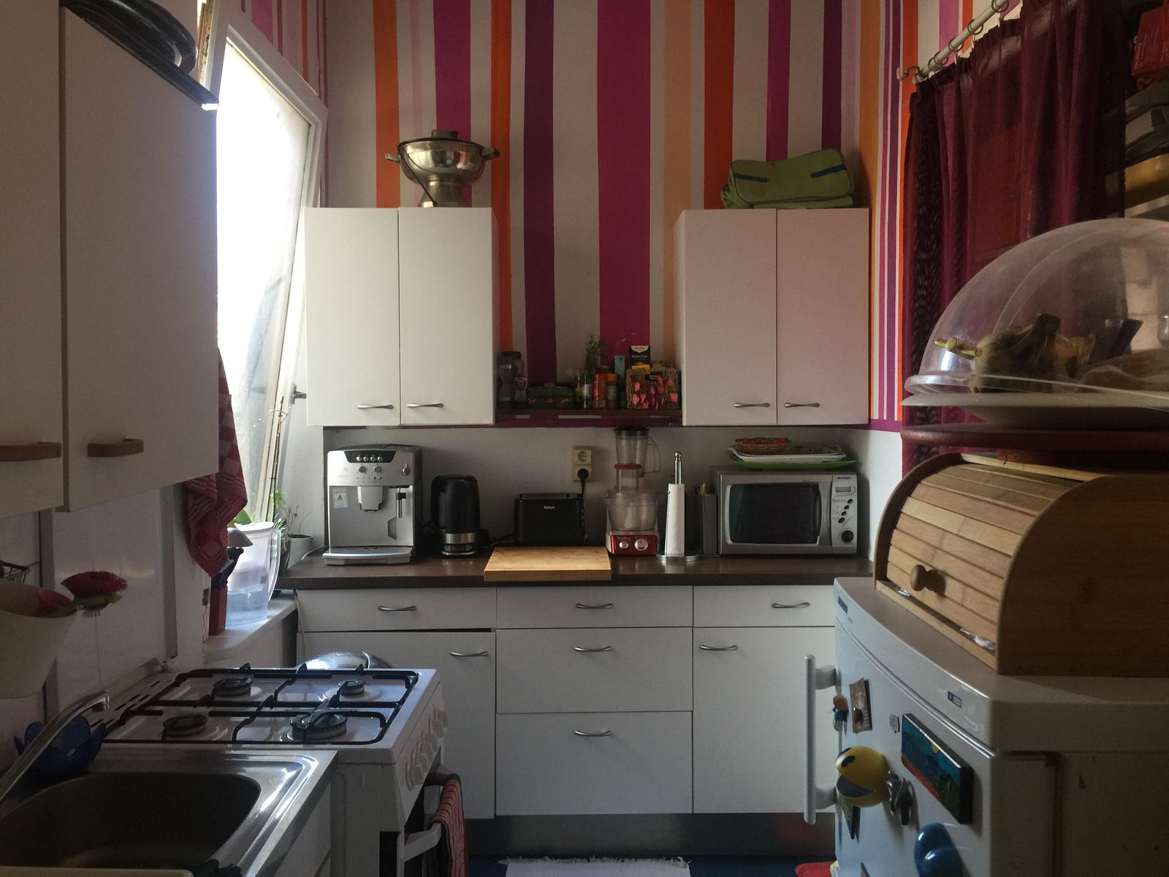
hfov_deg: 61.7
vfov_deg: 48.2
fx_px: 979
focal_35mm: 29
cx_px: 584
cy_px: 438
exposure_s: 1/33
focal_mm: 4.15
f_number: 2.2
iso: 64
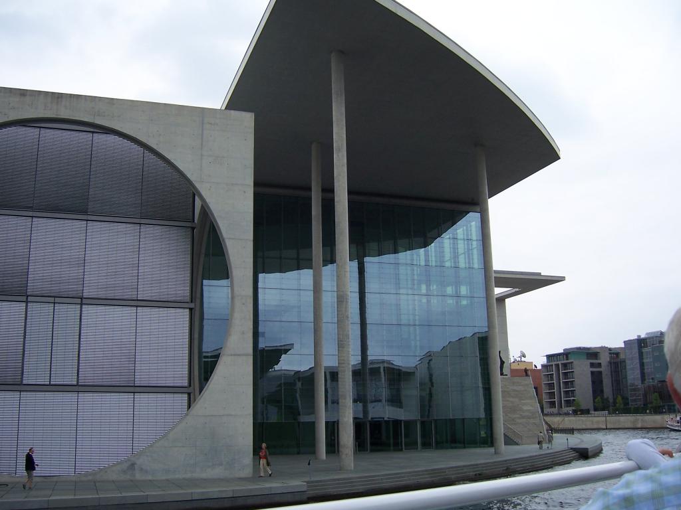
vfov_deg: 39.7
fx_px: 708
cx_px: 340
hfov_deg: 51.4
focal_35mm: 36
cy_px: 255
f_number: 3
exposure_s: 1/500
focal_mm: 6
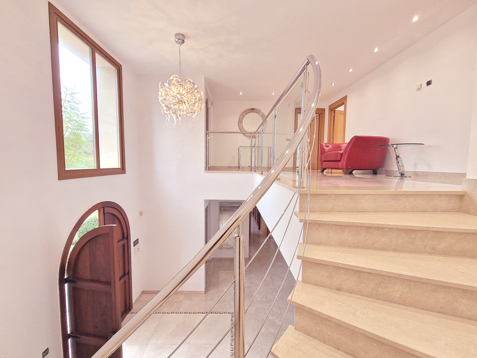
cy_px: 179
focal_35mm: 13
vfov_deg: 89.9
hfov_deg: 106.2
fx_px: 179
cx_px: 238
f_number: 2.2
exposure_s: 1/100
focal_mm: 2.2
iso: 64
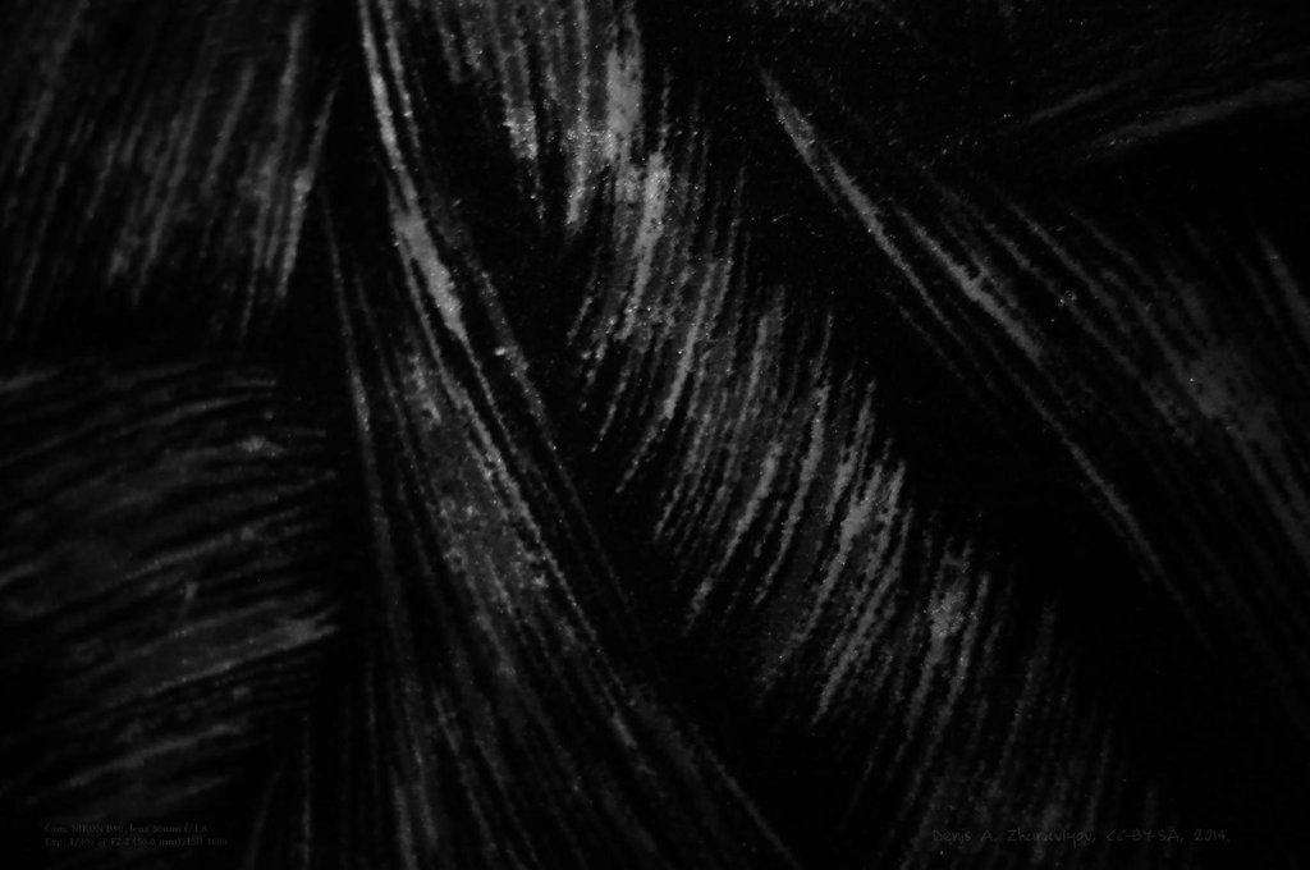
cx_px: 655
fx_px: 2726
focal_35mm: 75
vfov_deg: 18.1
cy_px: 435
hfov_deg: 27.0
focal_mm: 50
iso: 1600
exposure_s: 1/40
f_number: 2.2
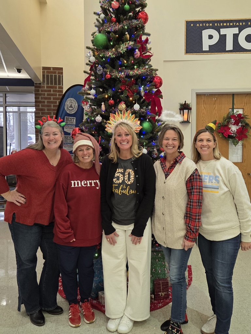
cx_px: 126
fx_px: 222
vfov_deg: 73.9
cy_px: 167
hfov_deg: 58.9
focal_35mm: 23
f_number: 1.8
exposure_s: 1/120
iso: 160
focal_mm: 5.4
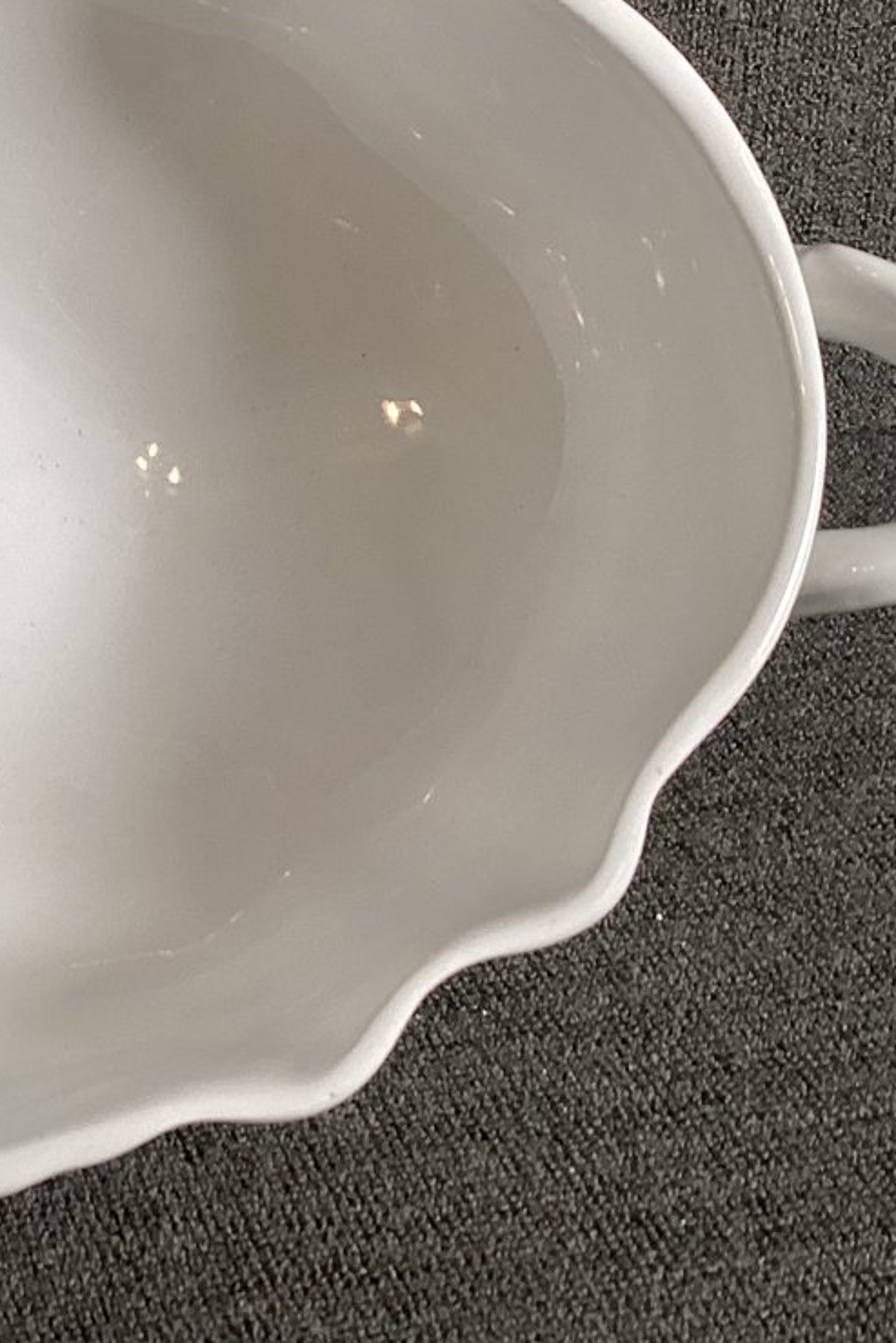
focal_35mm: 66
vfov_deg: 30.4
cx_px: -279
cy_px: 499
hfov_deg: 19.0
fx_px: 2463
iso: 50
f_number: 2.4
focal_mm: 3.3
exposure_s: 1/60
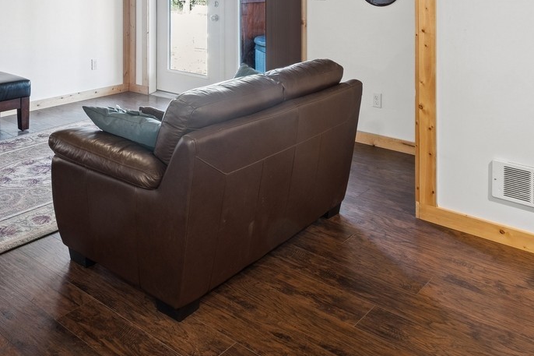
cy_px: -26
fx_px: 519
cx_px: 162
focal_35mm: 35
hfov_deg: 53.0
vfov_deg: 33.5
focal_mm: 10
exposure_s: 1
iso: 200
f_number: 9
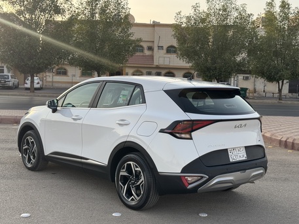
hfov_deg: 39.6
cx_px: 150
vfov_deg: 30.3
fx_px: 415
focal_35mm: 48
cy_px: 112
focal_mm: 6.76
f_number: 1.78
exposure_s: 1/1027
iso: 64
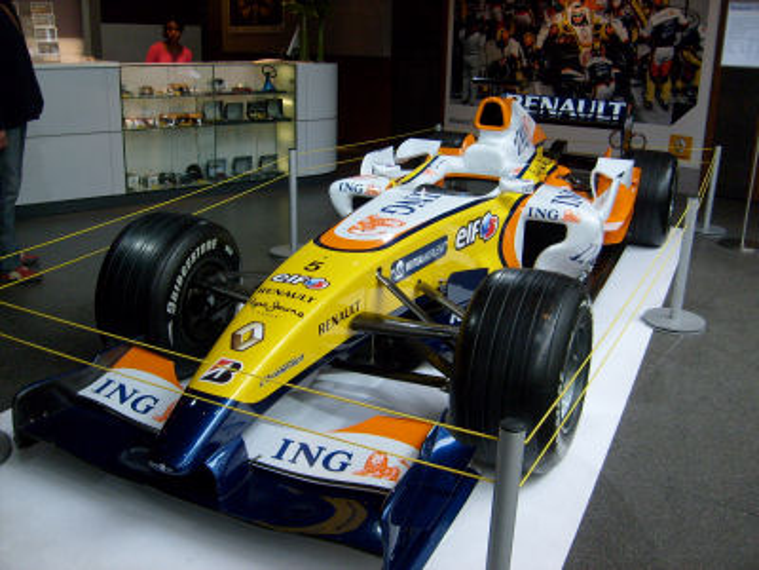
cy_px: 285
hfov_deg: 52.6
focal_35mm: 35
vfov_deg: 40.7
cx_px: 380
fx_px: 767
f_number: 2.8
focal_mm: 5.8
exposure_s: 1/180
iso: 80
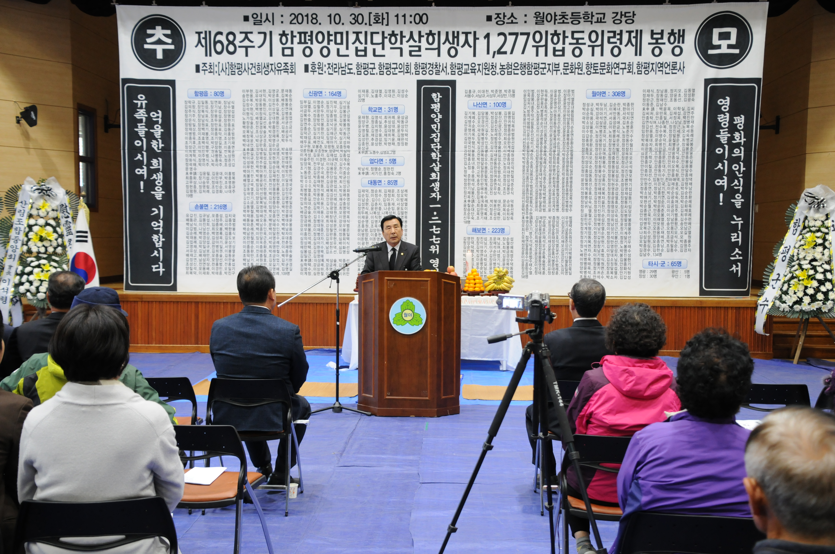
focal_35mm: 45
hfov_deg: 43.7
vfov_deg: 29.8
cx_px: 418
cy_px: 277
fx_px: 1042
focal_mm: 30
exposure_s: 1/50
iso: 800
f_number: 4
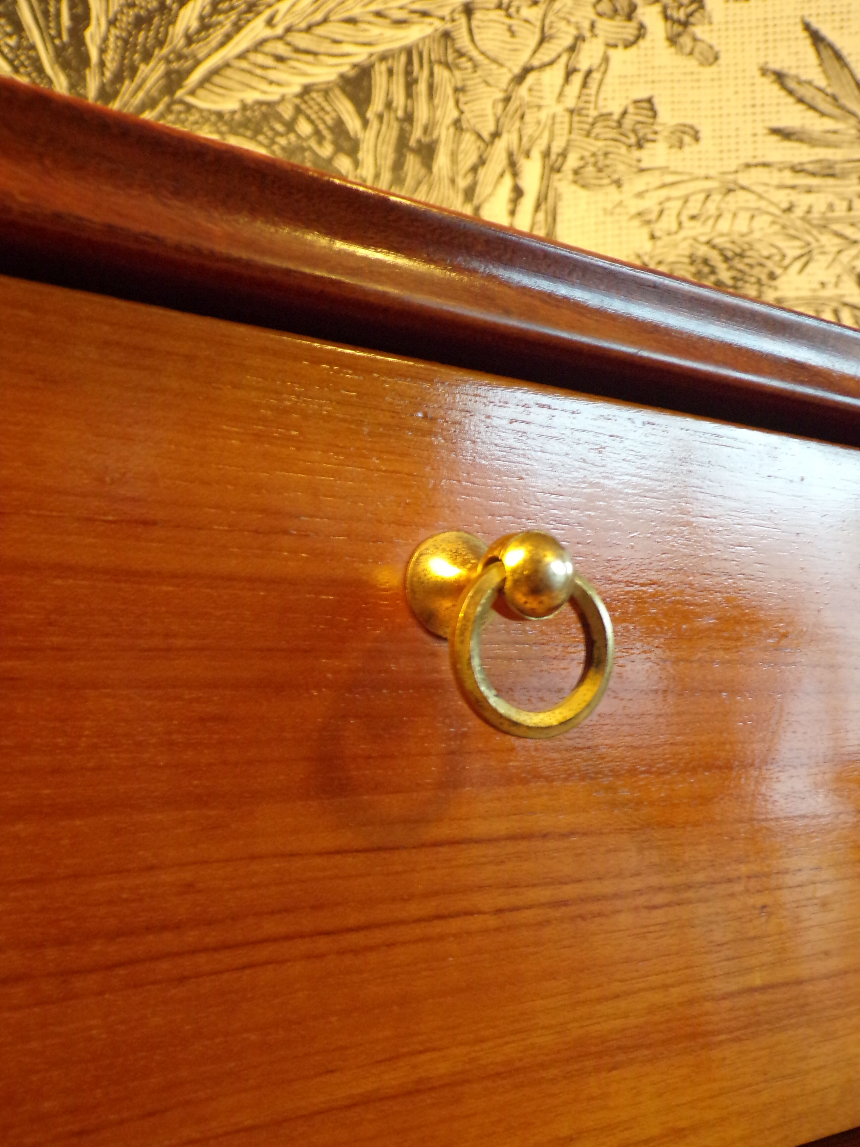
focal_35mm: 28
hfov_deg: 49.7
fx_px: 928
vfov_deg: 63.4
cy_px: 574
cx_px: 430
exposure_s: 1/9
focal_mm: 5
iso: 400
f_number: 3.1
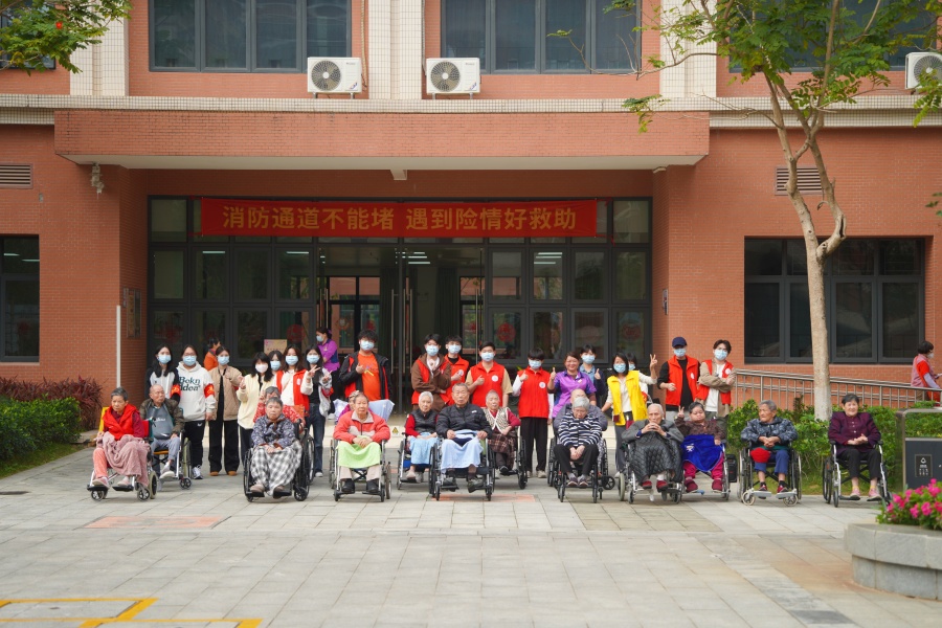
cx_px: 471
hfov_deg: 28.1
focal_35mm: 72
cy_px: 314
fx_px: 1884
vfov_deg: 18.9
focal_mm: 72
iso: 100
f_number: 2.8
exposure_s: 1/640
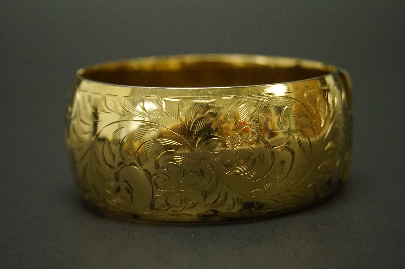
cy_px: 134
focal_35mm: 75
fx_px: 842
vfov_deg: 18.1
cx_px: 202
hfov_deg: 27.0
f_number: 5.6
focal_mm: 50
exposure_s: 1/80
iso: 2000
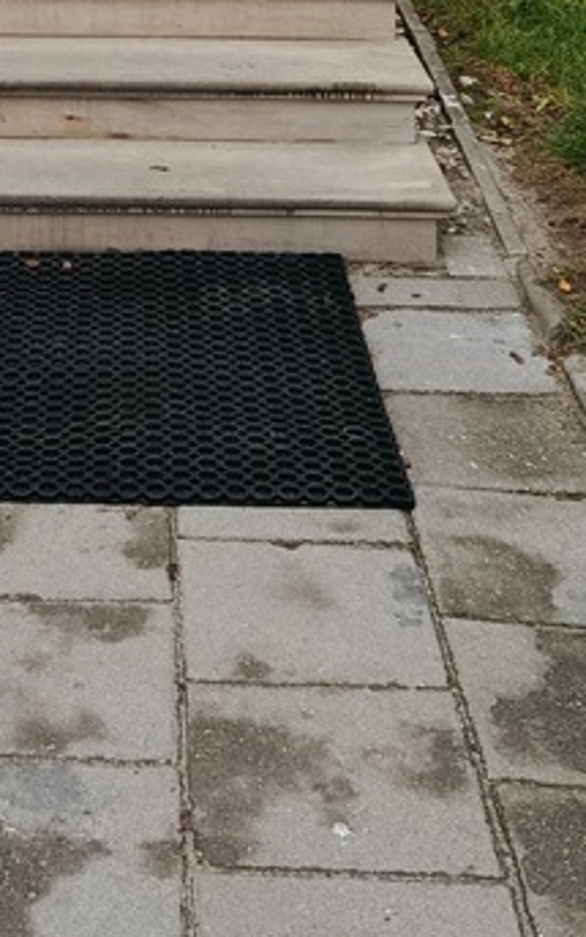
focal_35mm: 74
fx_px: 1891
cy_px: -204
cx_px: 74
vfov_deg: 25.0
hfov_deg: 17.4
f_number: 1.7
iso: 108
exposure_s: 1/100
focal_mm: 5.24
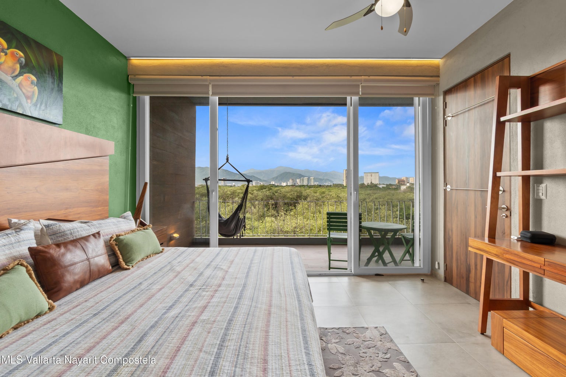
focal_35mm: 15
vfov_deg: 77.3
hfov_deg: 100.4
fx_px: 236
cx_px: 283
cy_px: 188
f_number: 9
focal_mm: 10
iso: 250
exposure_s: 1/5
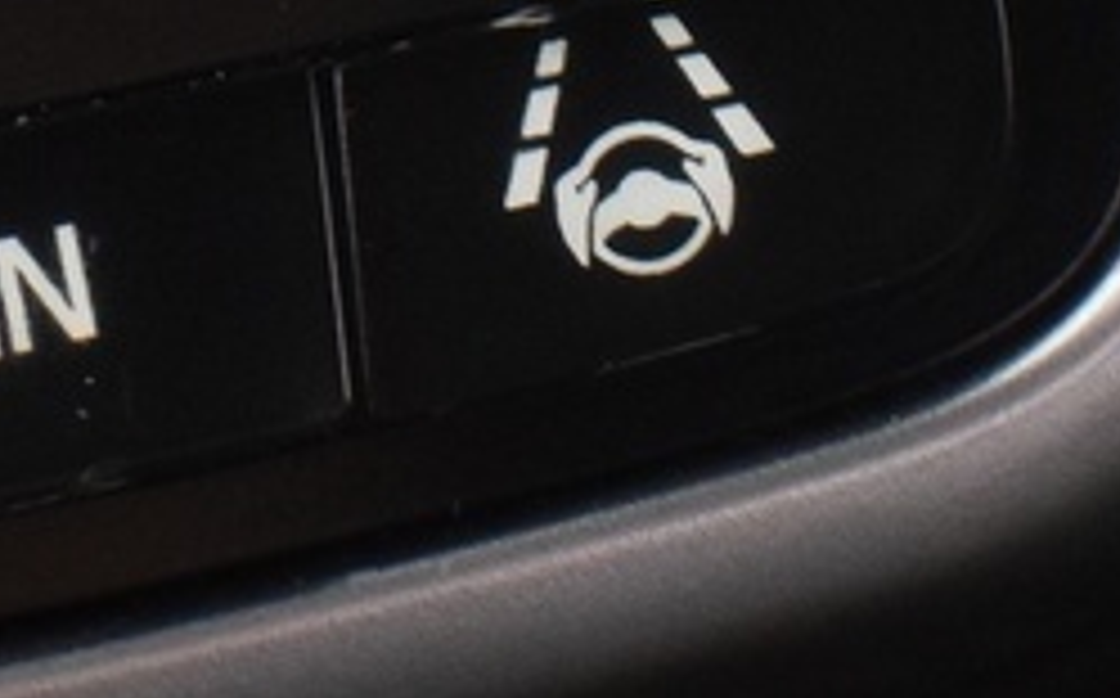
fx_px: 6677
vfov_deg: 5.9
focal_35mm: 219
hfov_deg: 9.5
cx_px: -45
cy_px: -599
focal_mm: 22
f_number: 5.6
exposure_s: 1/13
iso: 1250
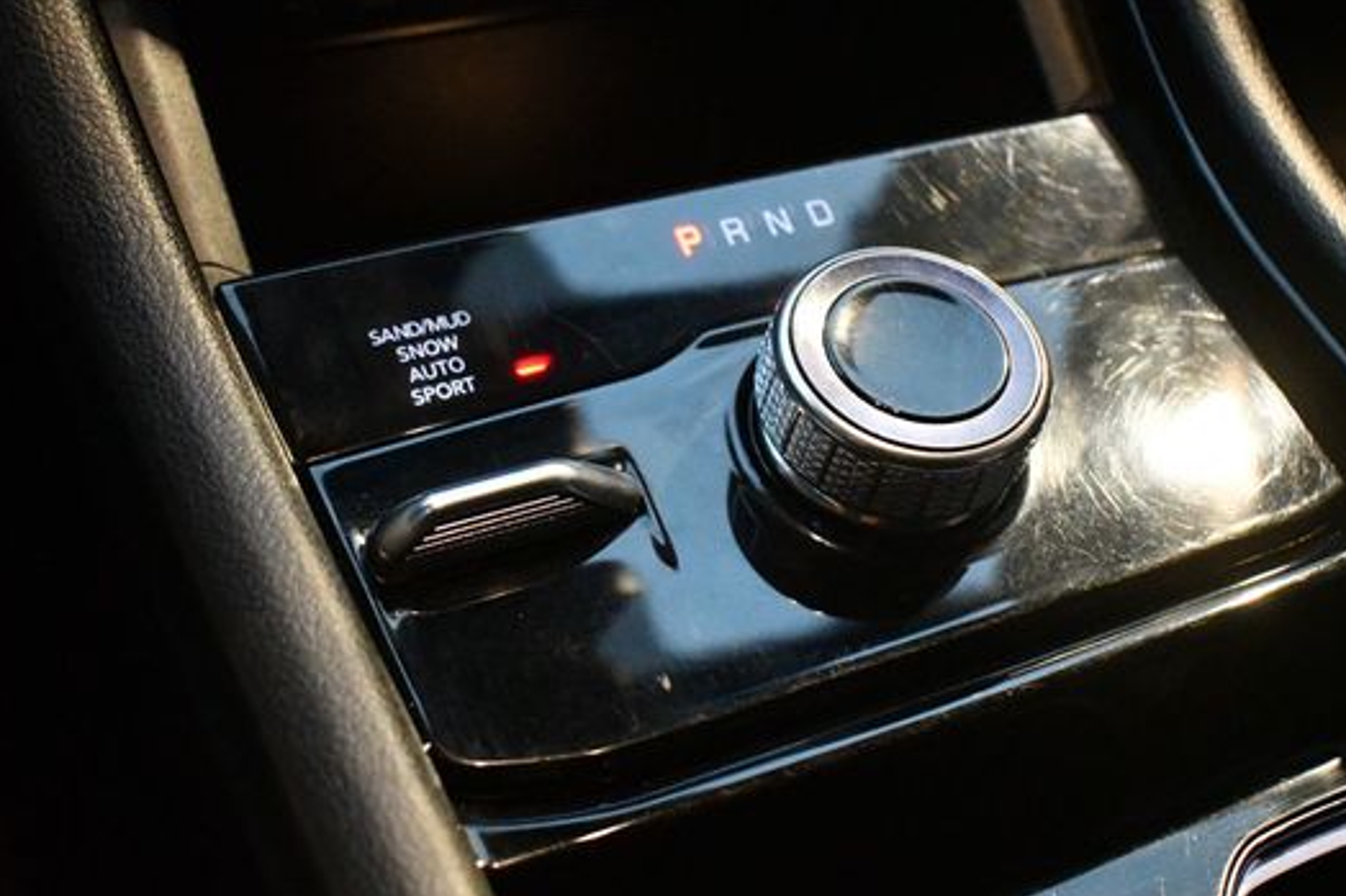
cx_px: 755
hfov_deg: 44.4
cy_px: 460
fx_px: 1644
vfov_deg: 30.5
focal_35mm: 44
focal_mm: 24
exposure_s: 1/50
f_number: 4
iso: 12800
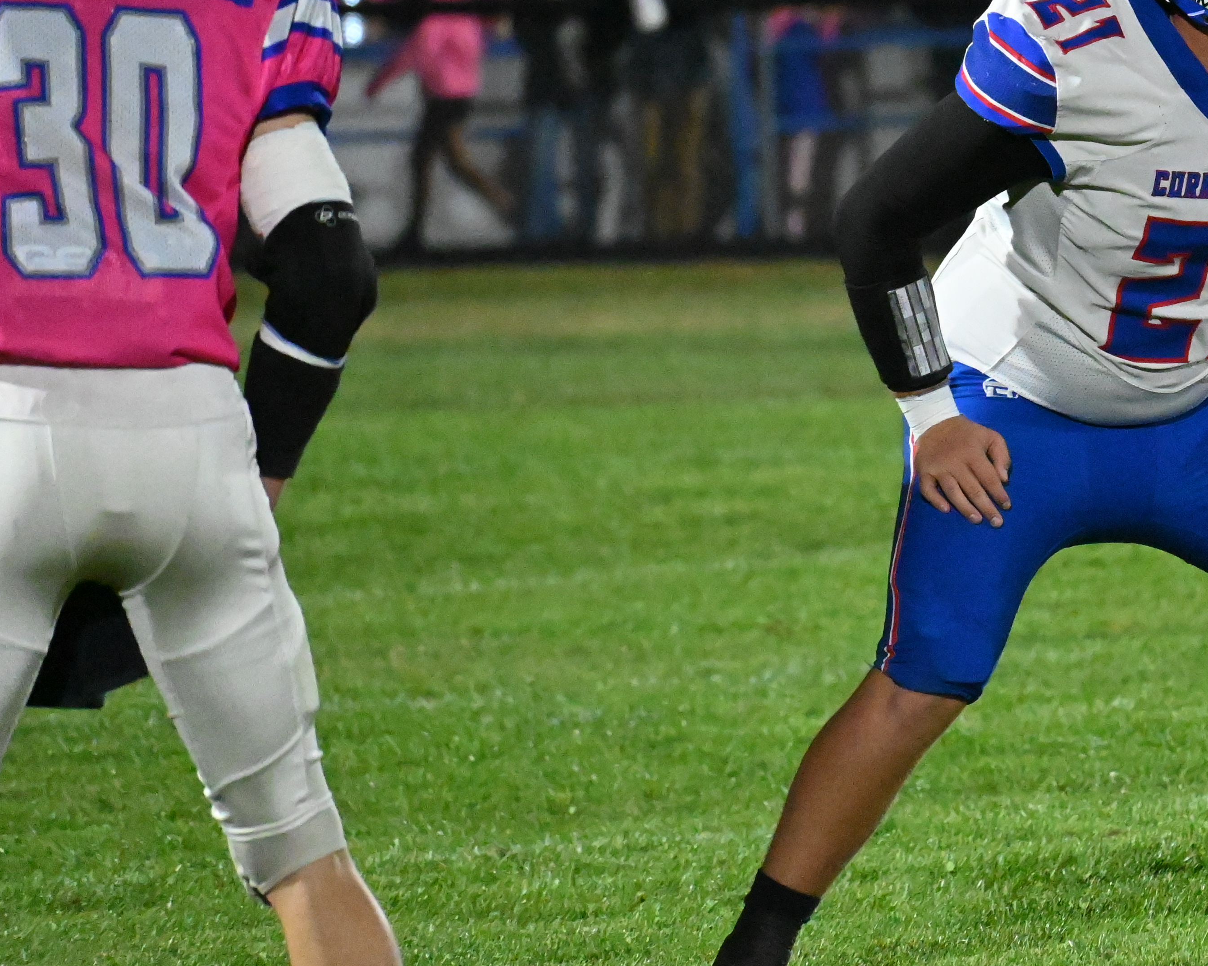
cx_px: 1218
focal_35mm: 585
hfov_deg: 3.3
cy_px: 337
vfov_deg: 2.6
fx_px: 20915
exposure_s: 1/500
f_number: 5.6
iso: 12800
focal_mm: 200
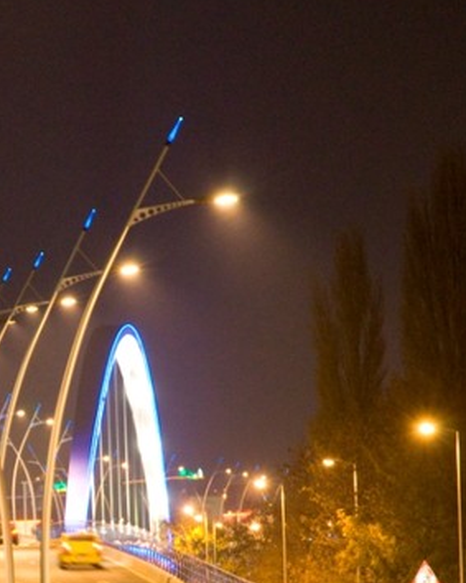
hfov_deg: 5.7
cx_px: -13
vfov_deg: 7.2
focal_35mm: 270
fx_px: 4658
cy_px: 422
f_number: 7.1
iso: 2000
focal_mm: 85
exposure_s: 1/3
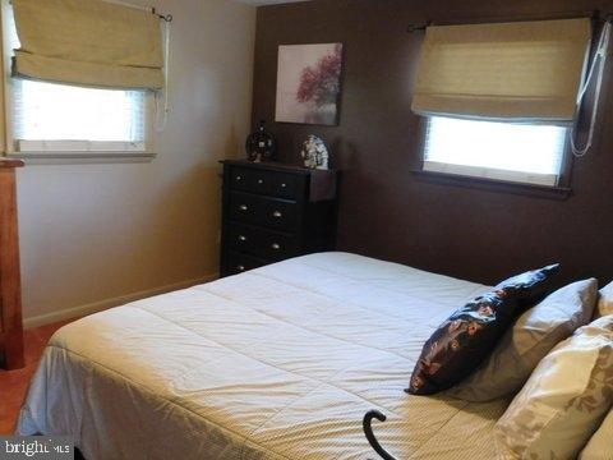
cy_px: 230
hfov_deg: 60.0
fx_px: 531
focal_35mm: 30
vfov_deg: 46.8
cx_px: 306
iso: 500
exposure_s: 1/8
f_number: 3.2
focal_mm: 5.3
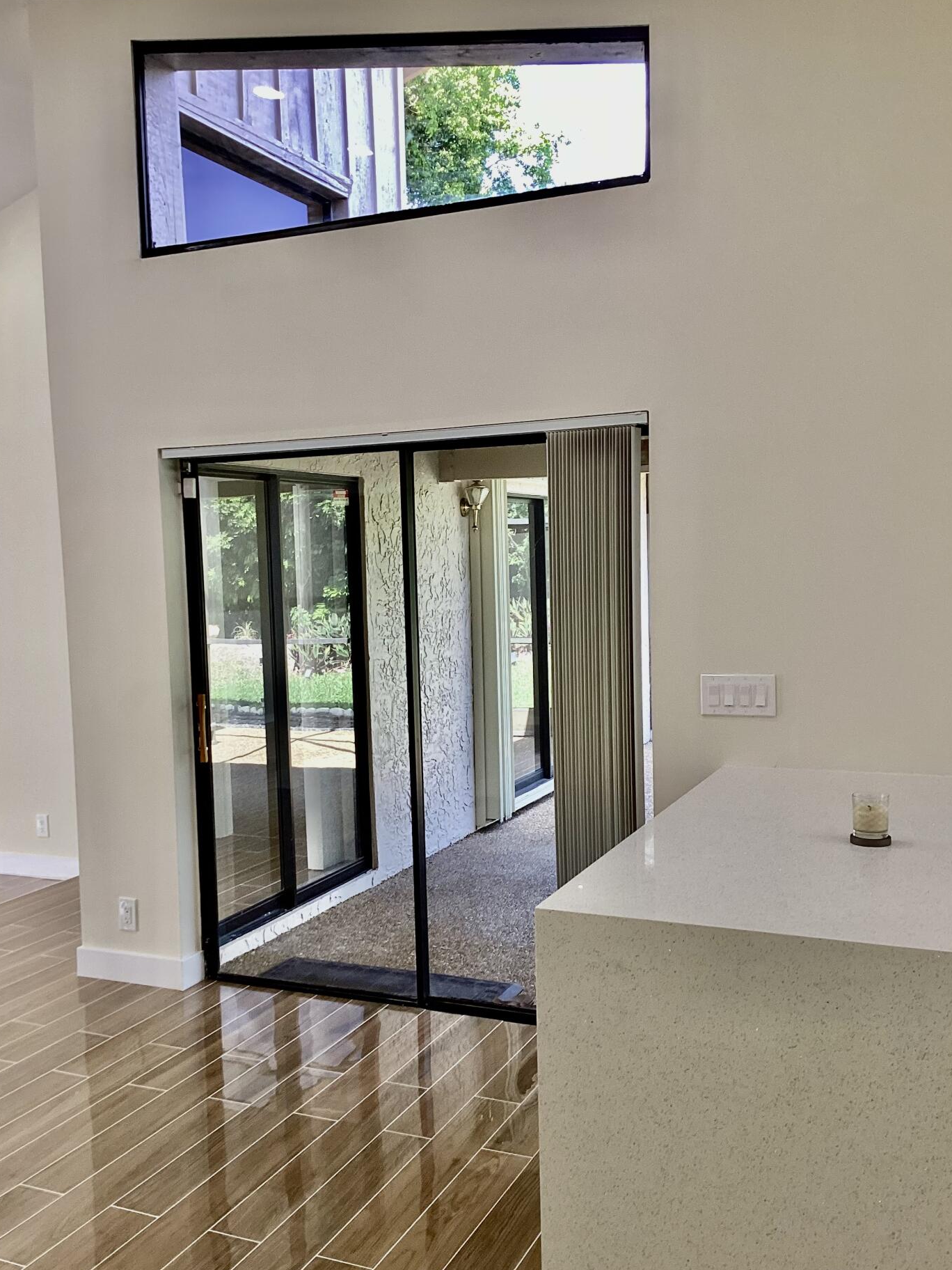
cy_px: 656
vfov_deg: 53.9
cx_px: 457
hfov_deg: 41.8
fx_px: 1247
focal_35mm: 34
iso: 100
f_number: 2.4
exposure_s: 1/120
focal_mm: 3.3
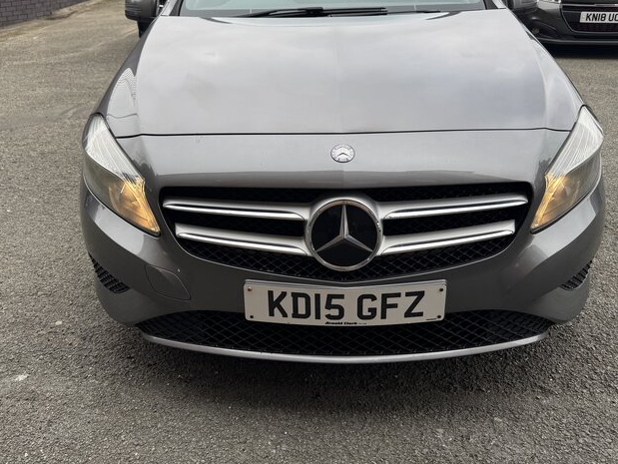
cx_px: 301
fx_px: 554
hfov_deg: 58.3
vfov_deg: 45.0
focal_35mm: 31
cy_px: 167
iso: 80
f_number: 1.78
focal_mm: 6.76
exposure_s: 1/645
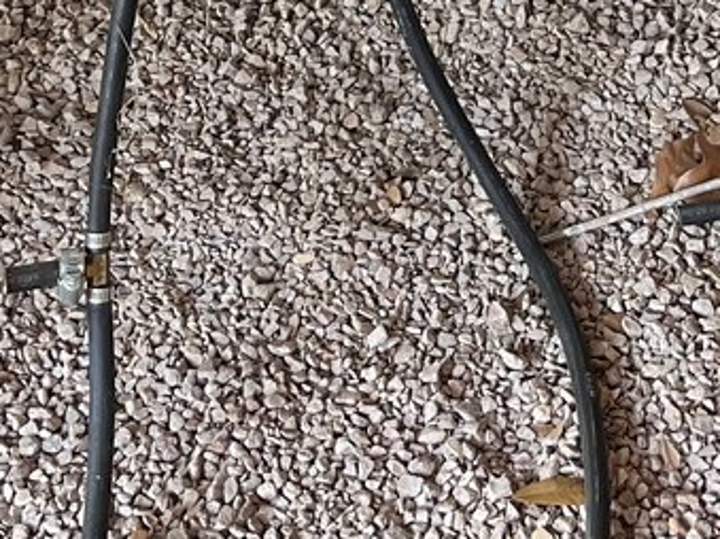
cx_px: 543
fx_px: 2412
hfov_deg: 16.9
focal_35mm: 116
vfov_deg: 11.5
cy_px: -553
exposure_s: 1/121
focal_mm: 5.1
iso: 80
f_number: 1.6
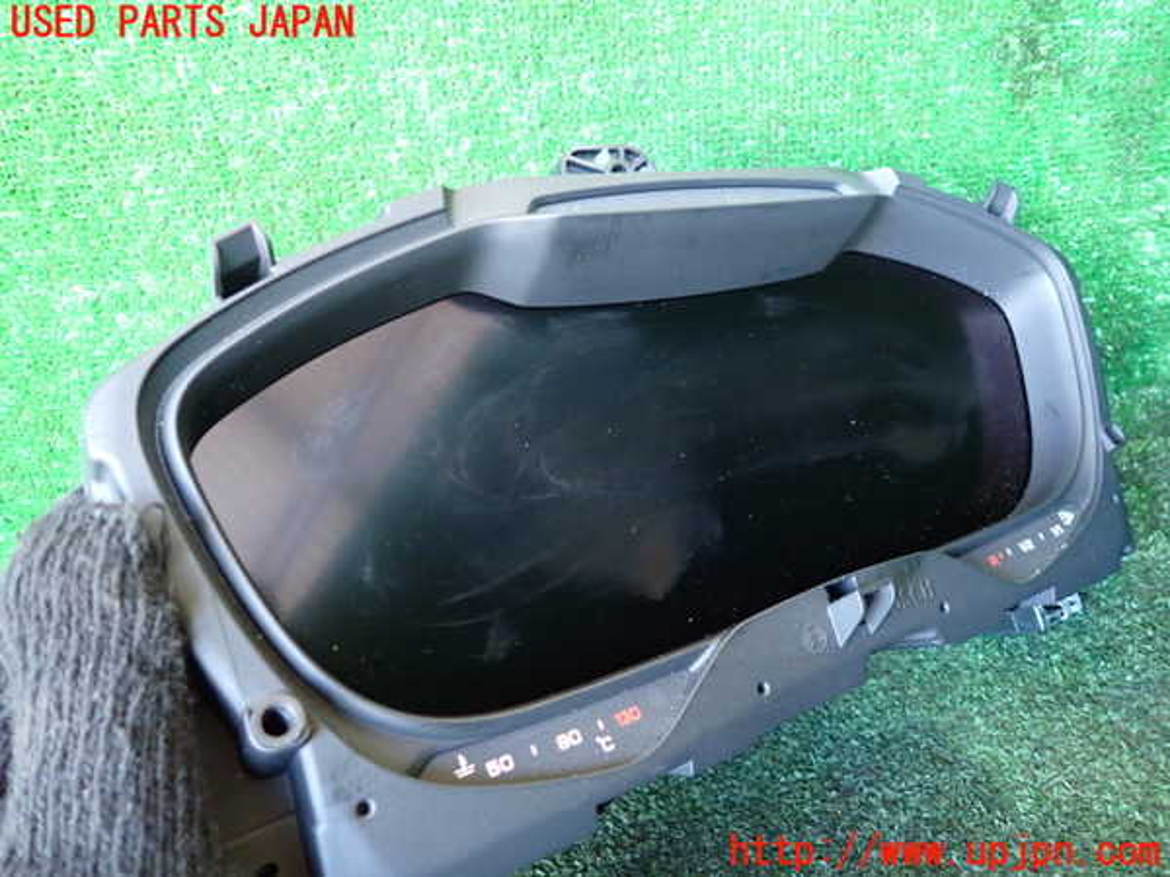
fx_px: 845
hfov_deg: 69.4
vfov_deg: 54.9
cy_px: 438
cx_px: 585
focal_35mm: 25
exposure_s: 1/30
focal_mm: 4.5
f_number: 2
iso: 800
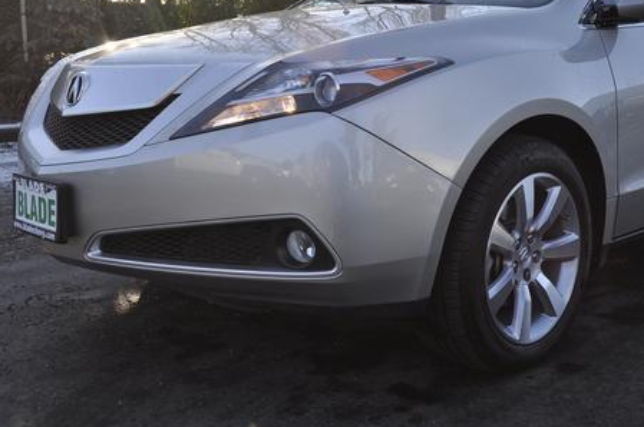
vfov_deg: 28.3
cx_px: 423
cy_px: 127
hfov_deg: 41.5
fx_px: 840
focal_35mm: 47
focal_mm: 22
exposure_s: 1/160
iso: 200
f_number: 6.3
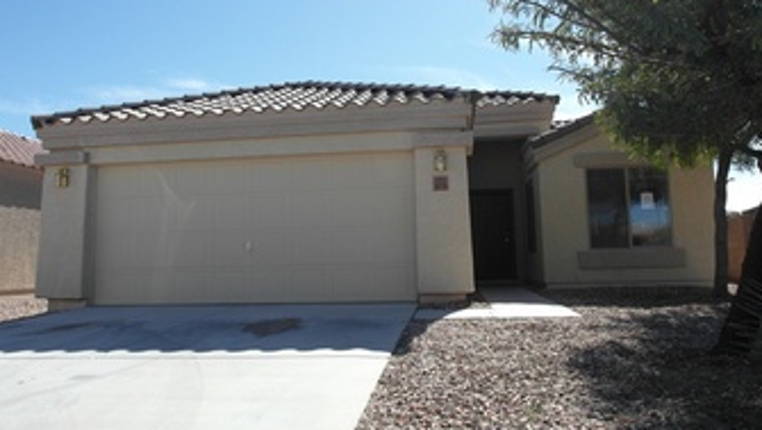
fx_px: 546
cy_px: 191
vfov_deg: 42.9
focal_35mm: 27
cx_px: 384
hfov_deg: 69.8
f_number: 4.4
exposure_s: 1/500
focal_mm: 5.2
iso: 80
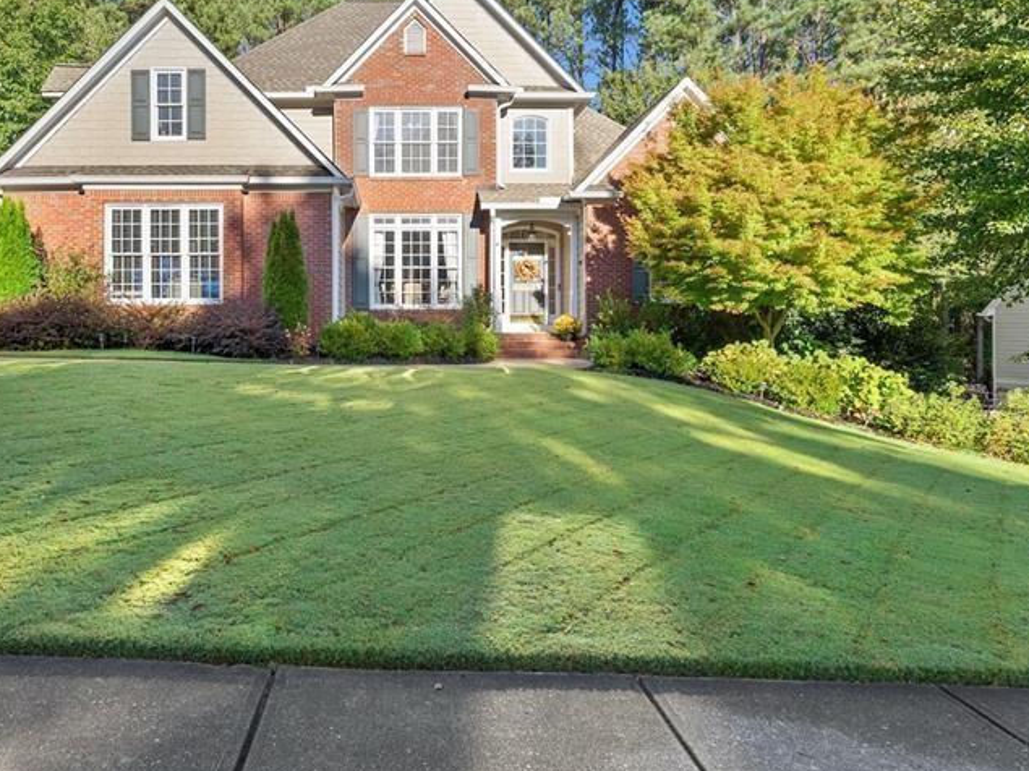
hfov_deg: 71.7
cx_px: 405
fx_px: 702
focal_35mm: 24
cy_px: 368
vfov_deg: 57.6
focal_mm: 19.5
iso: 800
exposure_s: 1/800
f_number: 8
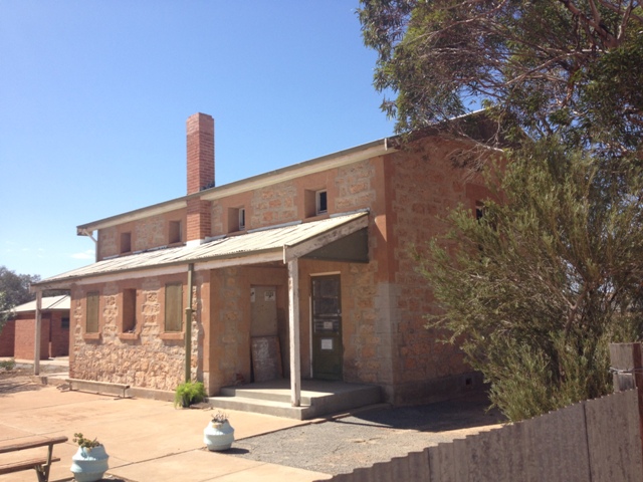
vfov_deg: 40.7
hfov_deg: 52.6
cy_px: 241
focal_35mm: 35
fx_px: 650
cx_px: 322
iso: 50
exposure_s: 1/1284
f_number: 2.4
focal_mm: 4.28
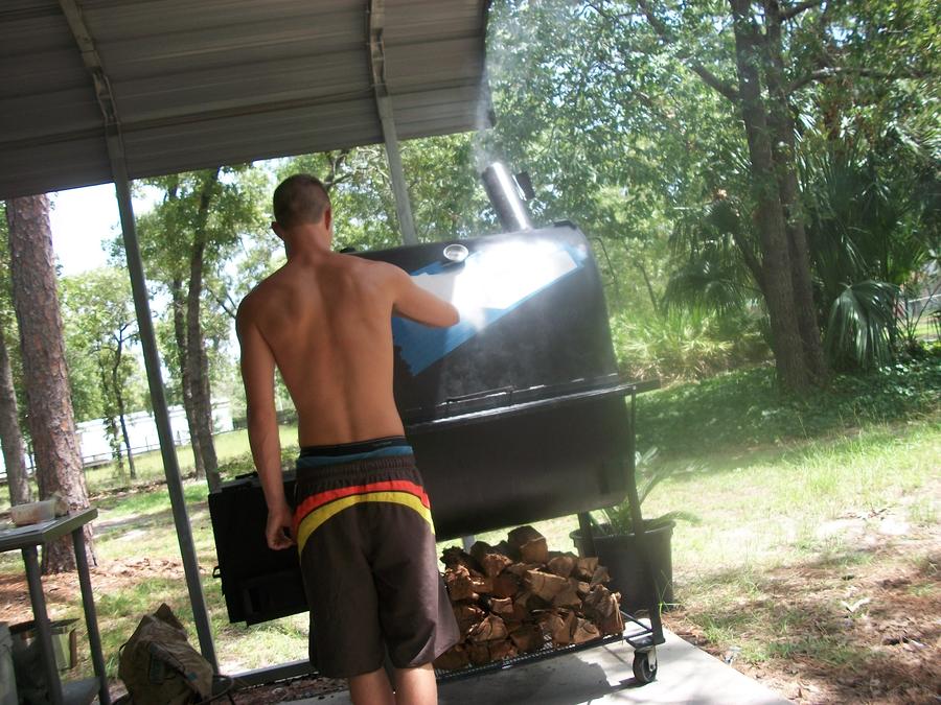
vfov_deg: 44.2
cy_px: 352
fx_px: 870
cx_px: 470
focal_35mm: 32
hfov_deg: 56.8
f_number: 2.9
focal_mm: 5.7
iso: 80
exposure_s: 1/250
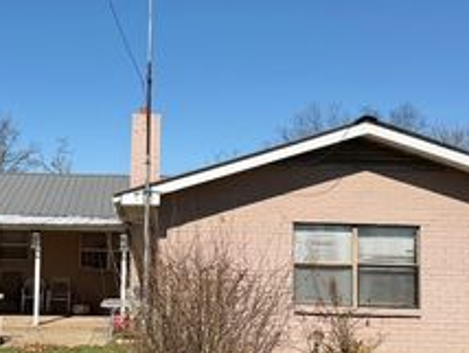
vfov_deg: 26.1
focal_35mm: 56
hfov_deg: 33.8
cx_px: 136
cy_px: 196
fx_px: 760
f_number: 1.78
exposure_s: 1/6711
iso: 80
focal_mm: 6.76
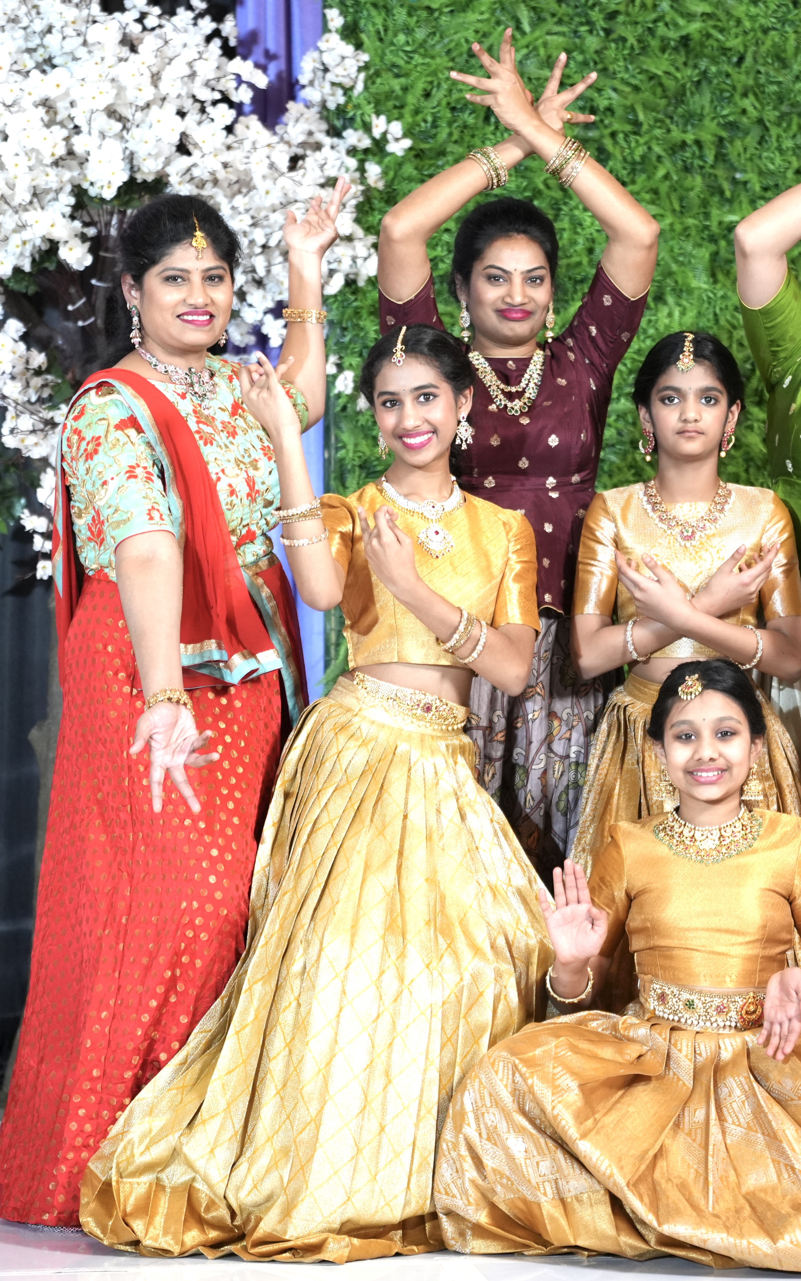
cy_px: 642
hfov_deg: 11.6
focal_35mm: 112
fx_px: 3917
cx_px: 605
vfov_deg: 18.6
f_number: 2.8
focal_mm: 73.1
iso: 2000
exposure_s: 1/160
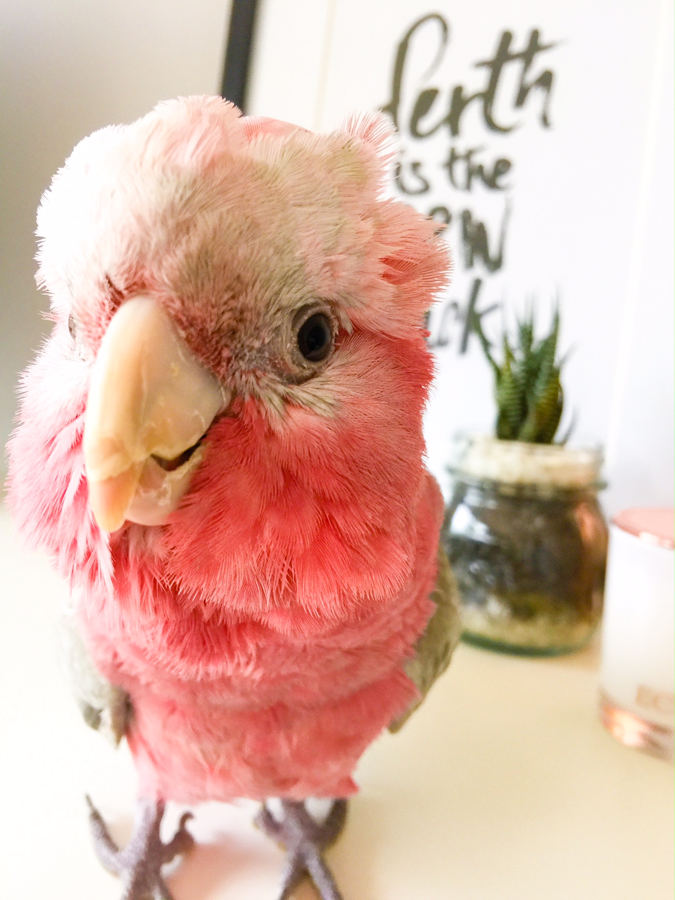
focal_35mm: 29
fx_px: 754
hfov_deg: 48.2
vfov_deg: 61.7
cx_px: 338
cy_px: 450
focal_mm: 4.15
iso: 50
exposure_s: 1/33
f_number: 2.2
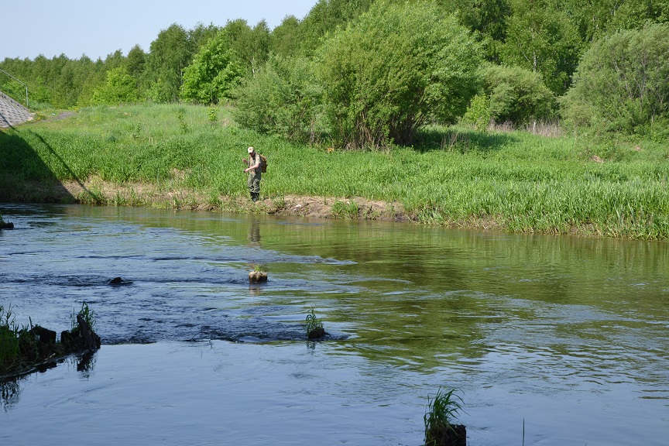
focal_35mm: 75
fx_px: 1394
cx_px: 334
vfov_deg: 18.2
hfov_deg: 27.0
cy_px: 223
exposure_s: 1/200
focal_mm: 50
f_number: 7.1
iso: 100
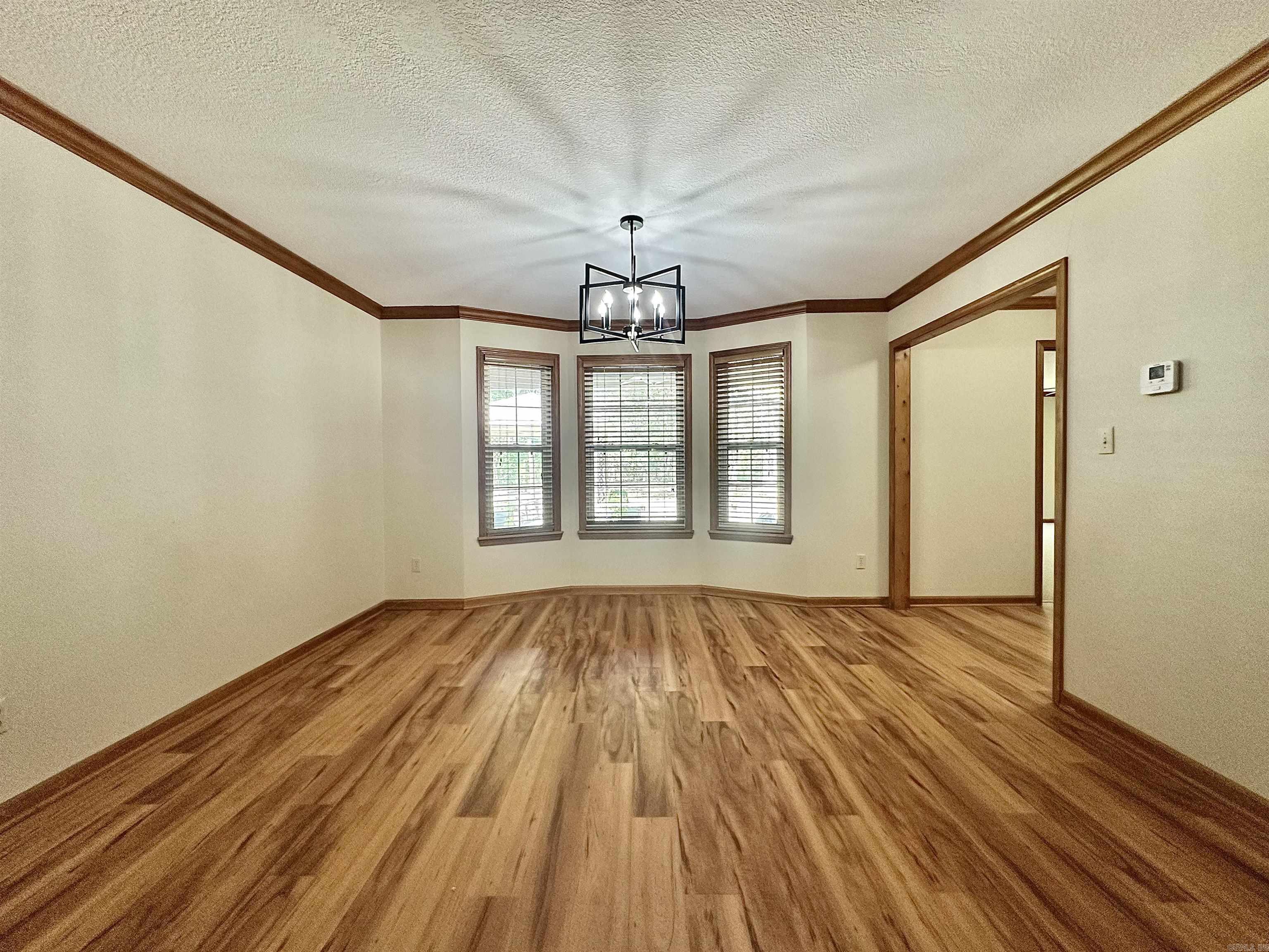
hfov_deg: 102.1
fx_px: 513
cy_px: 476
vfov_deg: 85.7
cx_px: 634
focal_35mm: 14
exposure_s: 1/60
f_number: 2.2
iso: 320
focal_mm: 2.22
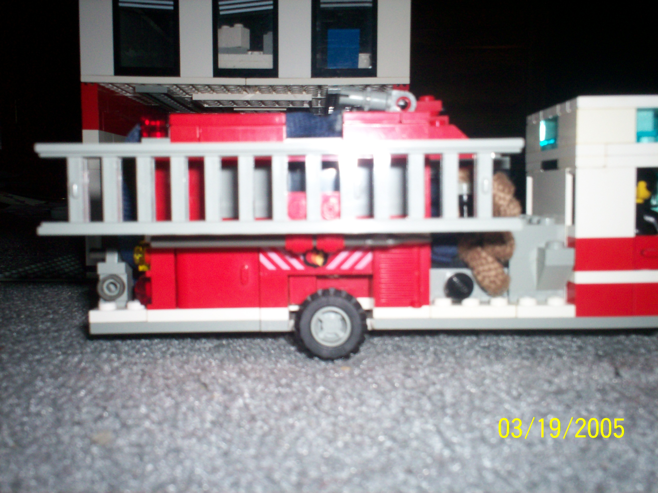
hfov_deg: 51.4
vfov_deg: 39.7
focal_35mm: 36
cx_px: 329
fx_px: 684
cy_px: 246
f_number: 4.5
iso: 140
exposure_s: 1/60
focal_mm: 6
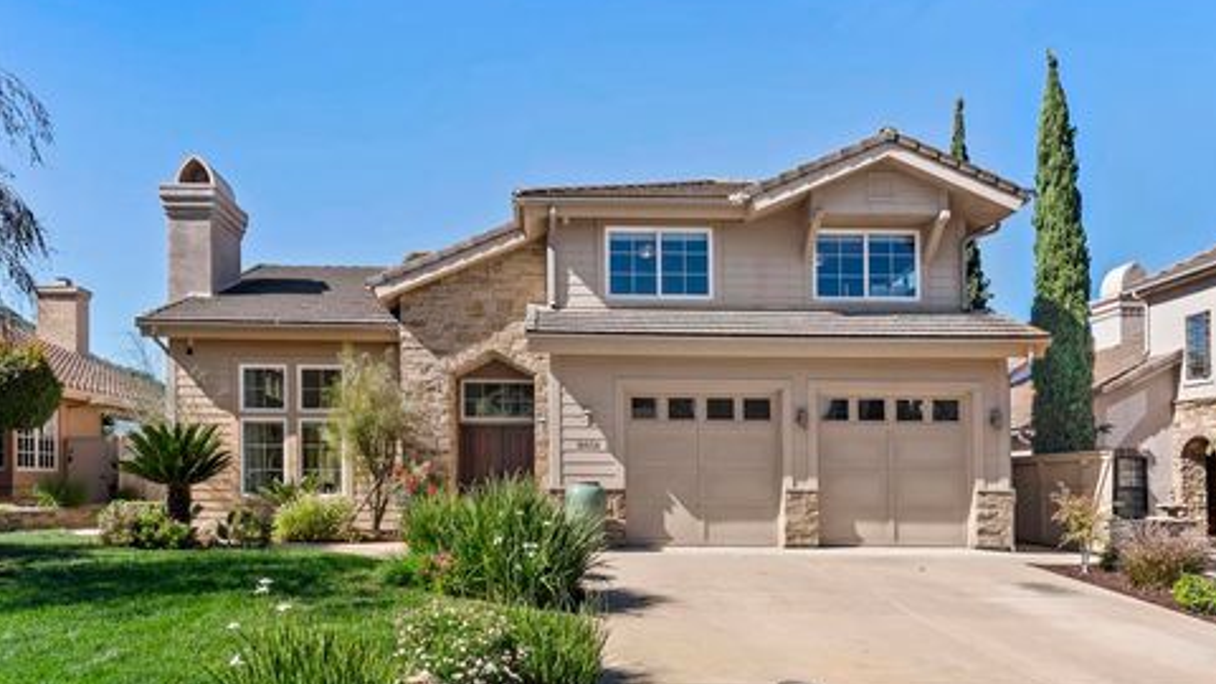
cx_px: 590
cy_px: 309
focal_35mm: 24
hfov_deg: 76.3
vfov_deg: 47.6
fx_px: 774
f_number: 8
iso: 500
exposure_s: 1/500
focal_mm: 22
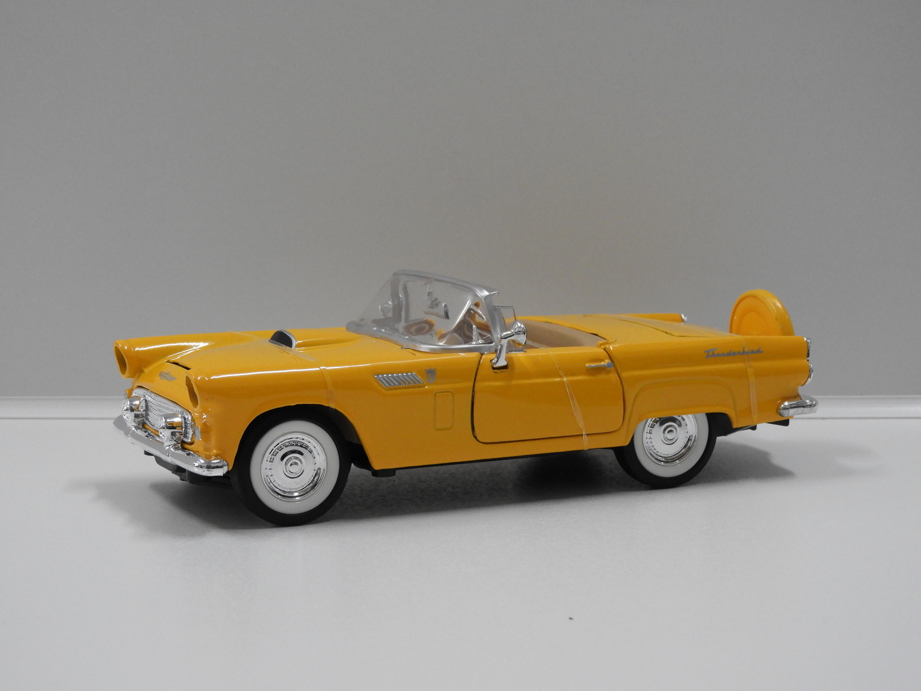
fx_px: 2128
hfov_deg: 24.4
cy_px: 346
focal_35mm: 80
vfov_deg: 18.4
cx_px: 460
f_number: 4.5
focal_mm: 14.3
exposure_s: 1/40
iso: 400
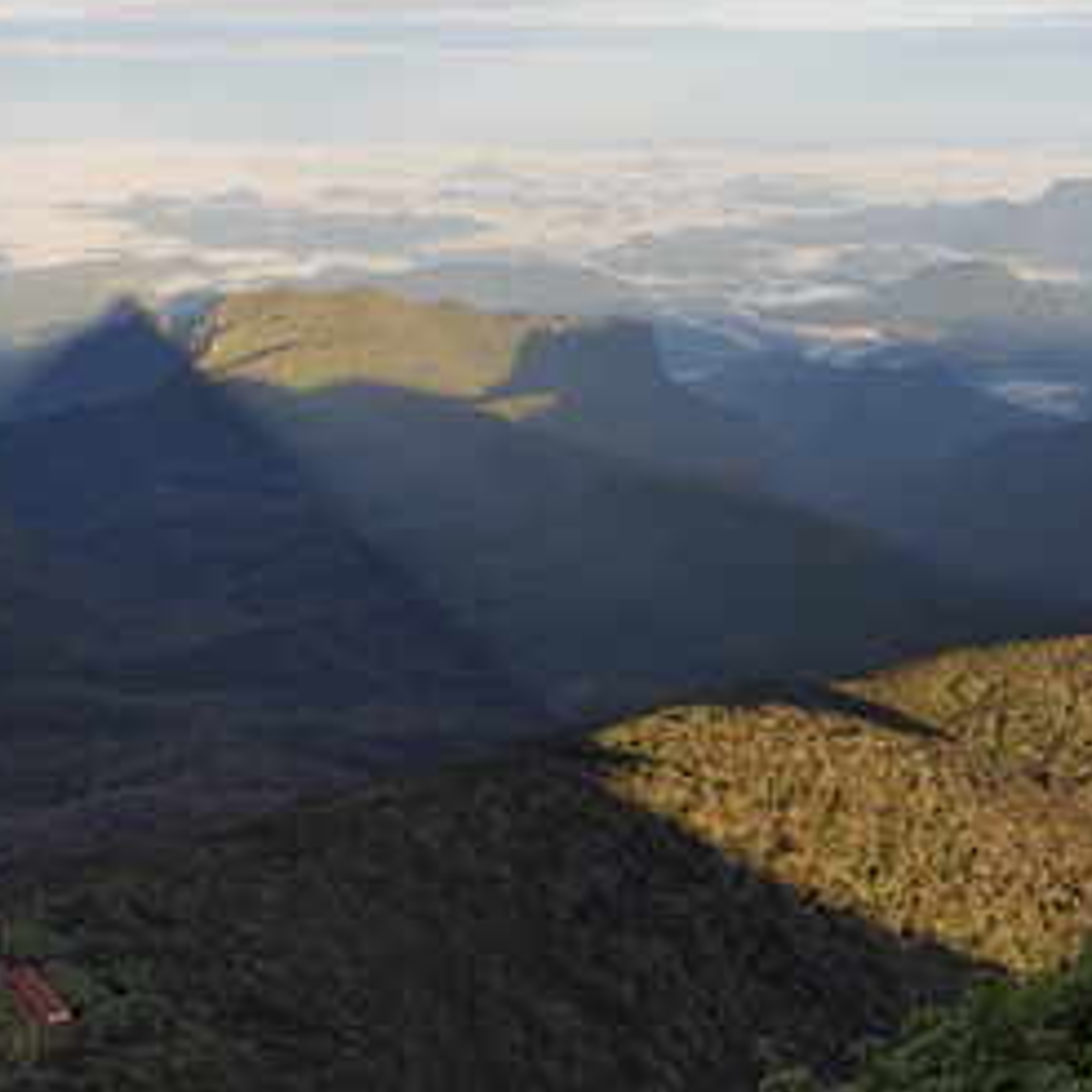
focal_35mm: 58
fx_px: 2070
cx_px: 306
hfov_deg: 29.2
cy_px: 475
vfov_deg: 29.5
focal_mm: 40
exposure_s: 1/125
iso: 200
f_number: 10
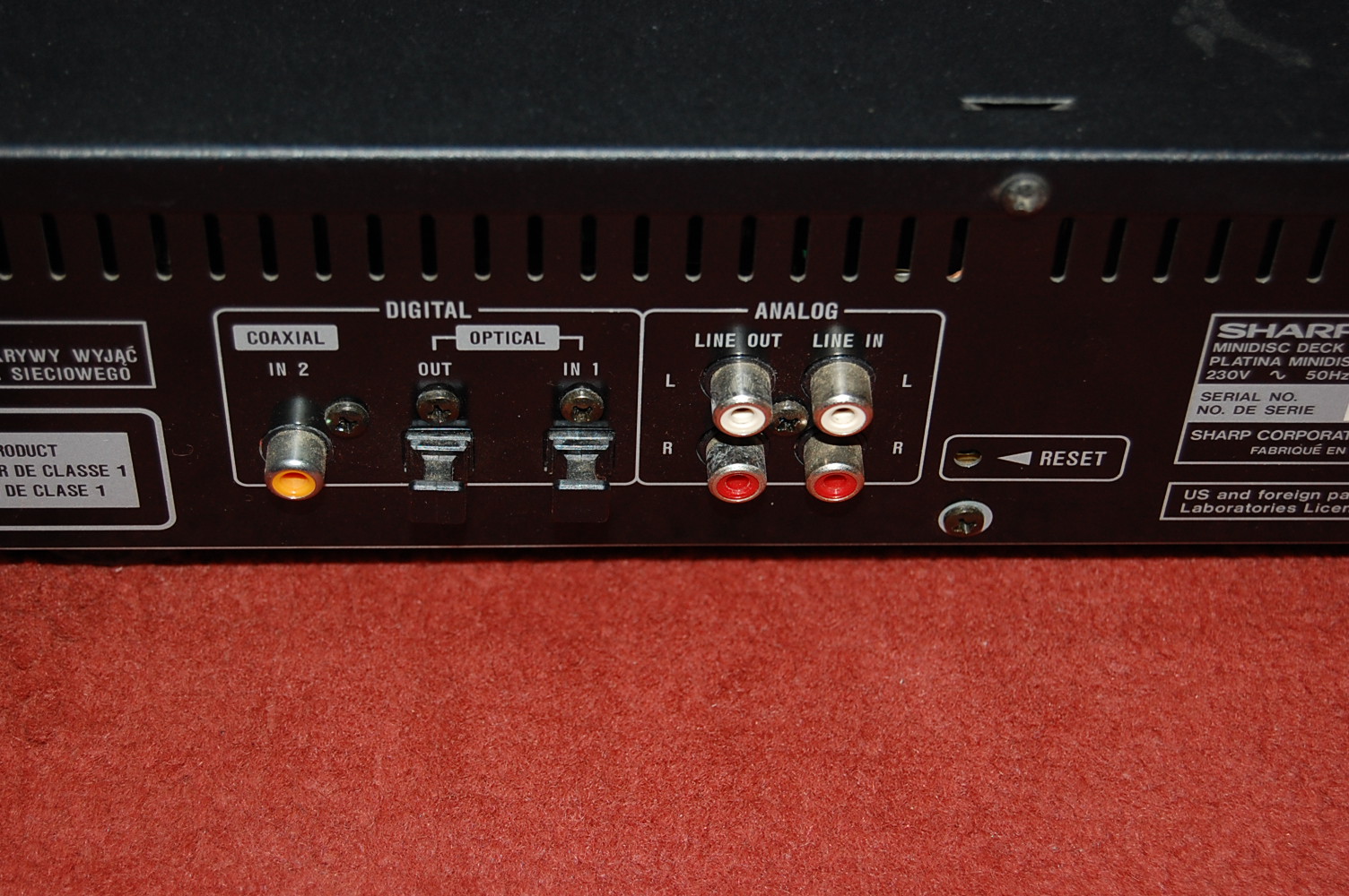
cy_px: 448
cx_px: 674
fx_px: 2808
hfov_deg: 27.0
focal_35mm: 75
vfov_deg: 18.1
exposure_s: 1/60
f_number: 5.6
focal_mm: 50
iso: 400
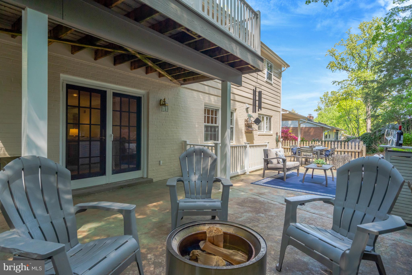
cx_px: 206
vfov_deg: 67.4
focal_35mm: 18
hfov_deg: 90.0
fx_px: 206
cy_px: 138
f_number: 8
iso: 1250
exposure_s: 1/320
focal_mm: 18
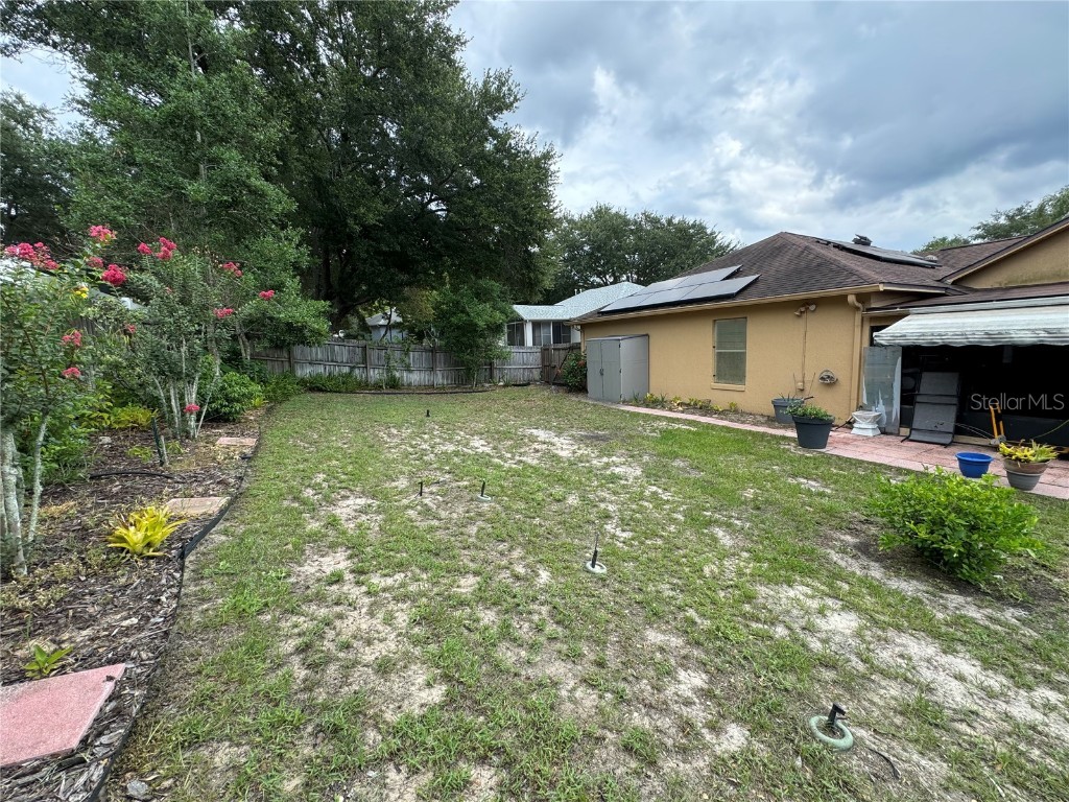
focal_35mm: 14
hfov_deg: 102.1
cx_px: 534
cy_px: 401
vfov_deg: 85.7
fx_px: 432
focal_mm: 2.22
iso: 40
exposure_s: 1/476
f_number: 2.2
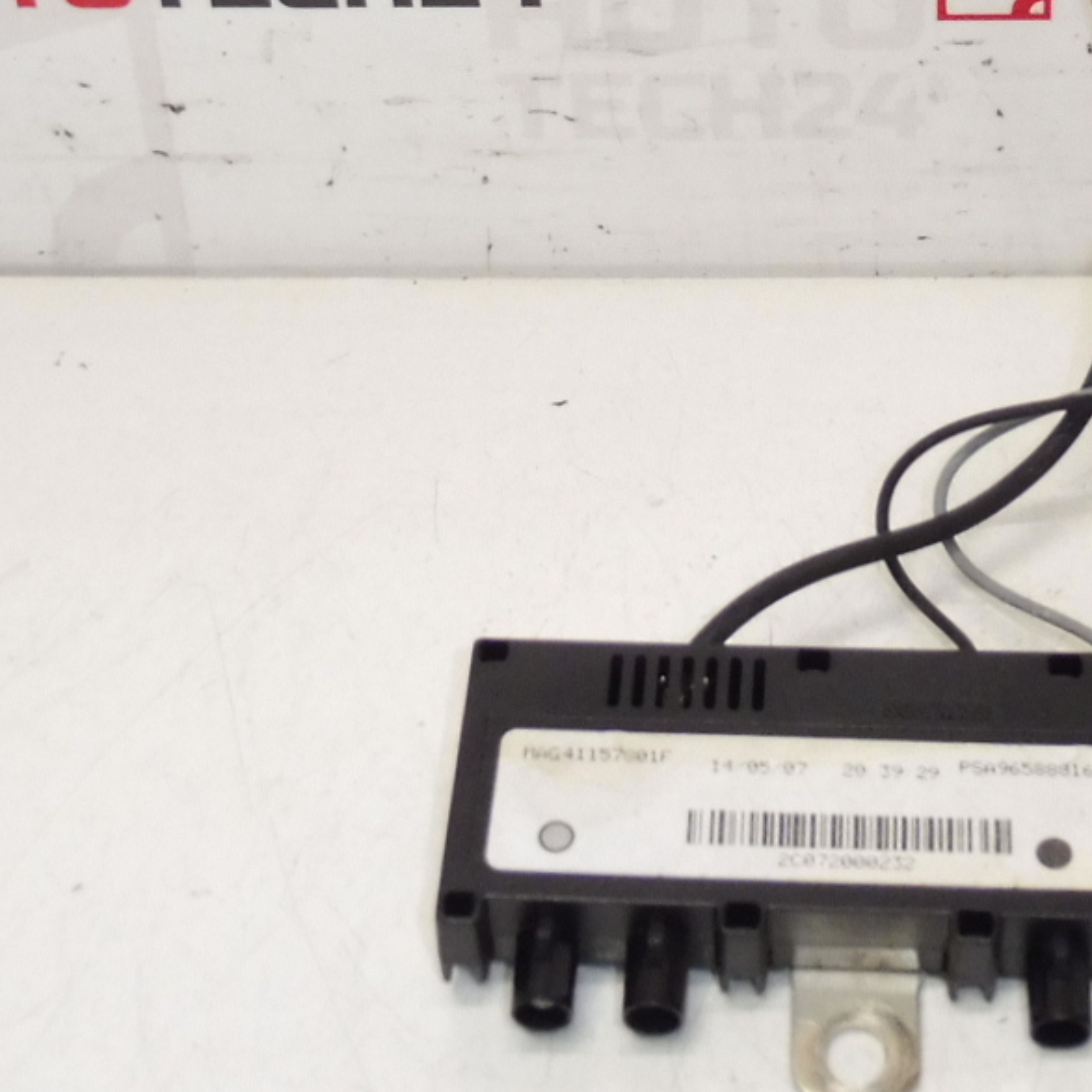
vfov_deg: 22.3
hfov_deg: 23.2
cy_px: -48
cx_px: 765
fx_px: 2641
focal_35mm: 74
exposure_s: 1/125
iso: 200
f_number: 3.5
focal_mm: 4.3
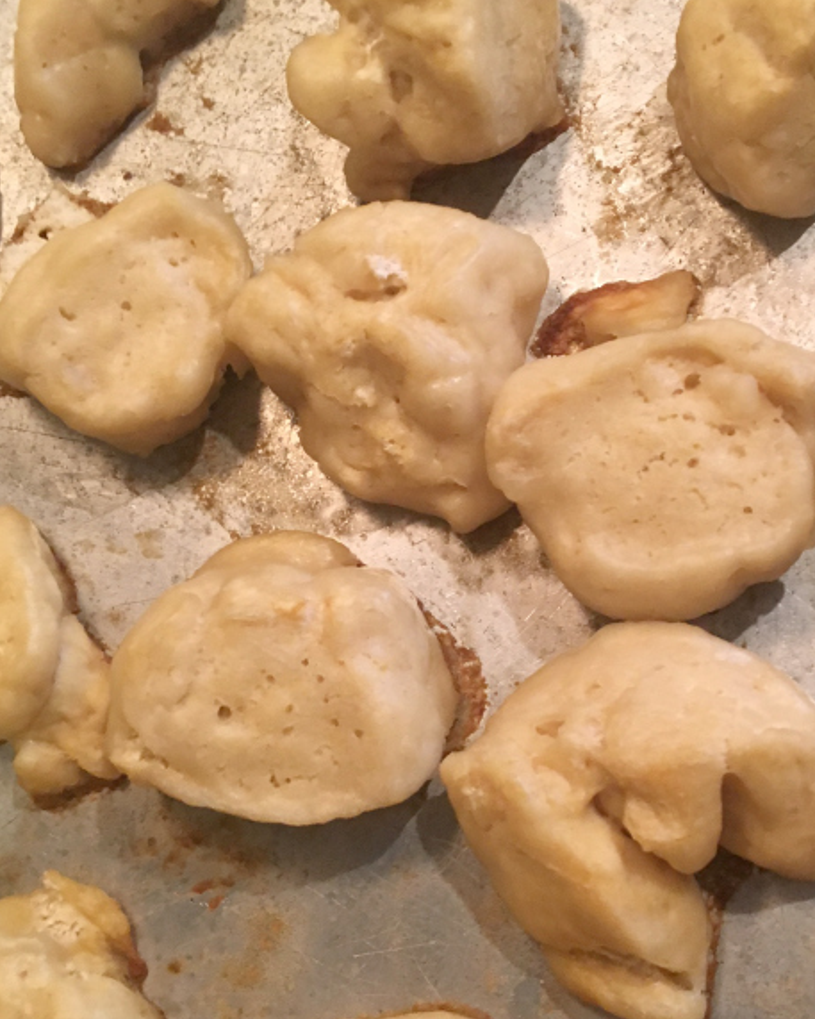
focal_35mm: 43
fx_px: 1296
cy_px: 556
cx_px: 519
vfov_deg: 42.8
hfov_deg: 34.7
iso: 200
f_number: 2.2
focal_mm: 4.15
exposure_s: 1/24
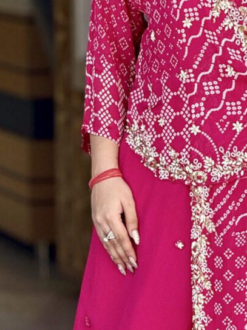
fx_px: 3645
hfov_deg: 3.9
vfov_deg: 5.2
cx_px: 240
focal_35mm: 383
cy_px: 215
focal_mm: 15.66
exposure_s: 1/152
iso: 50
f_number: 2.8
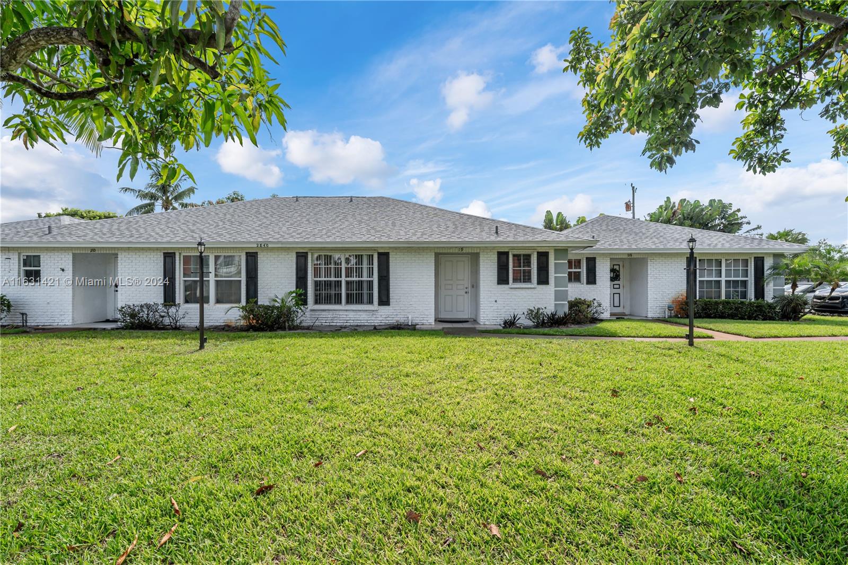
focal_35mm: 16
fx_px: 377
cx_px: 424
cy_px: 282
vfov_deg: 73.7
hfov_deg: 96.7
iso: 200
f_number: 9
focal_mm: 16
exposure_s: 1/160
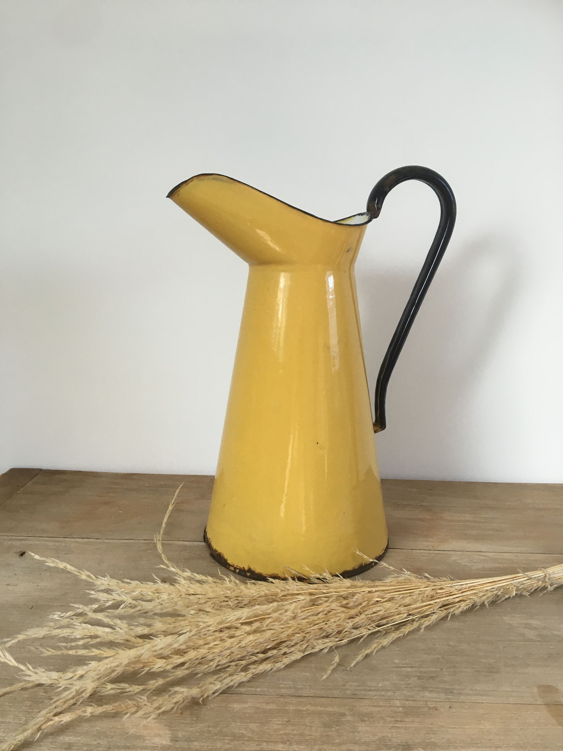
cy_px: 376
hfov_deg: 48.2
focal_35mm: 29
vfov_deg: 61.7
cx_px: 282
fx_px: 629
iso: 32
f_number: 2.2
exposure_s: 1/33
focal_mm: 4.15
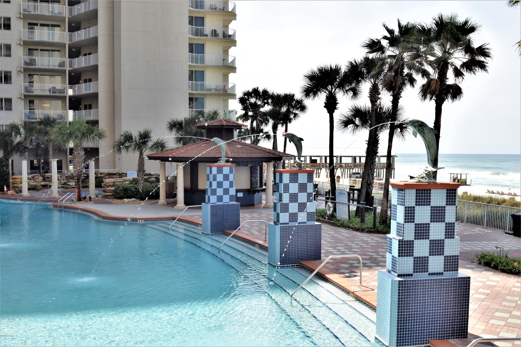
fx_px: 521
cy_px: 174
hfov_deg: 53.1
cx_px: 260
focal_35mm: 36
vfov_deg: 36.9
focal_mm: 24
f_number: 9.5
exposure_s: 1/350
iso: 200
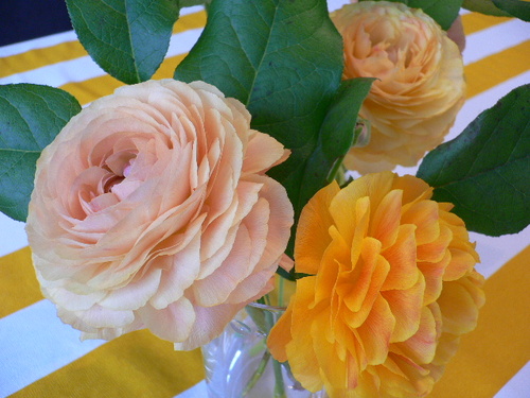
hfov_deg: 52.6
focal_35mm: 35
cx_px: 265
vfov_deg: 40.7
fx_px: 536
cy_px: 199
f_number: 2.8
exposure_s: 1/25
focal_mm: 5.8
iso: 100
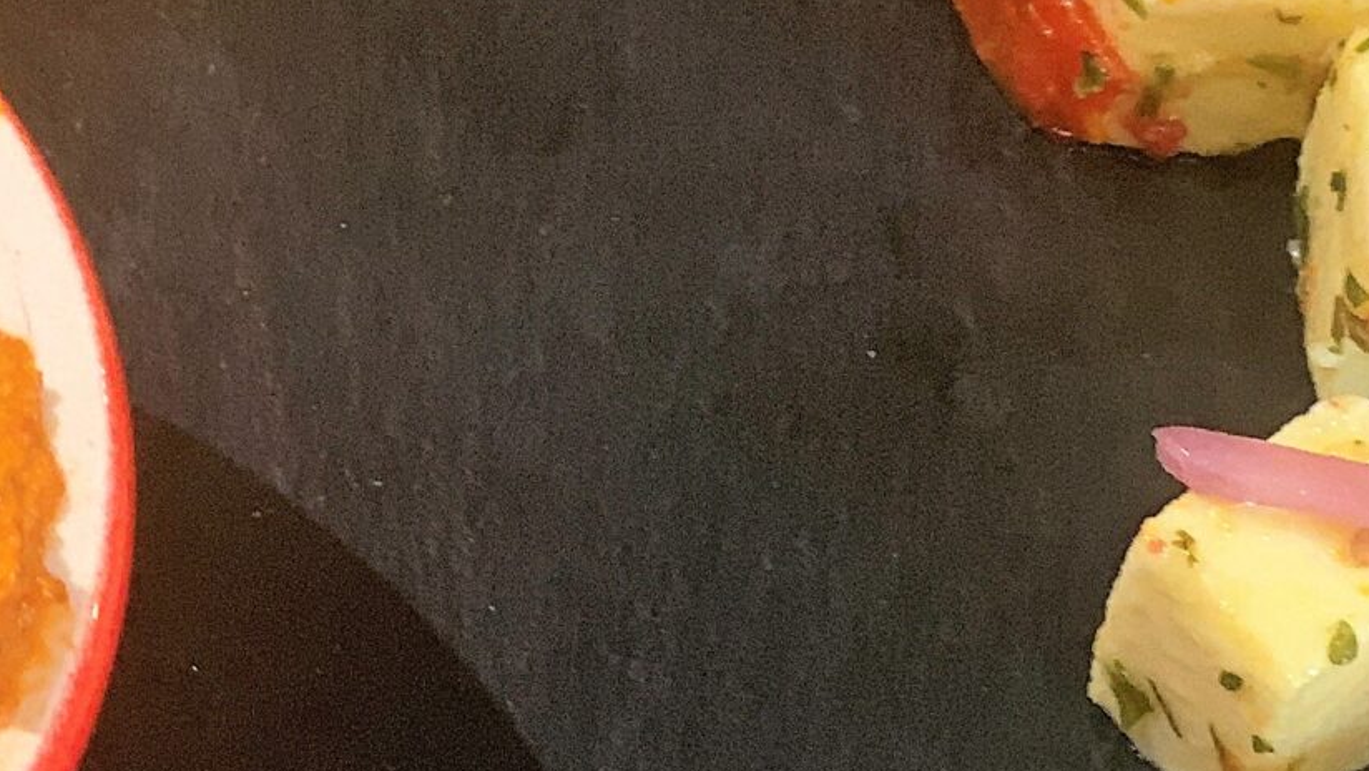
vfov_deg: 6.9
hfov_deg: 12.0
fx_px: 6391
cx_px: -163
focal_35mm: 176
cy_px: -43
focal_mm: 6
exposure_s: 1/50
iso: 80
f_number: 2.4
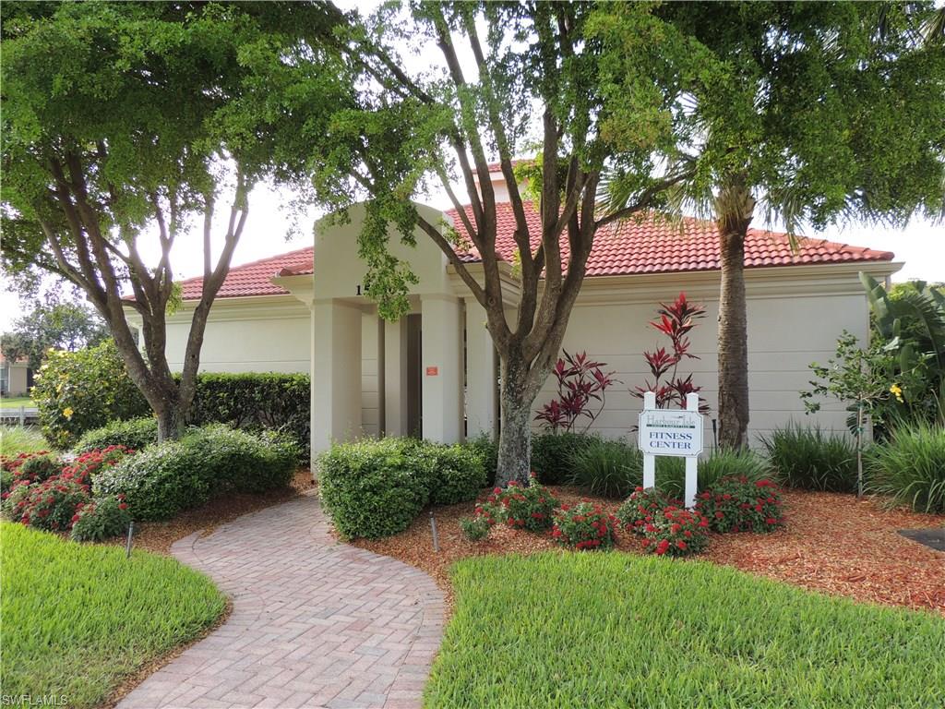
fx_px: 655
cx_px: 472
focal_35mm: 24
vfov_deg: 56.8
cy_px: 354
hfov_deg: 71.6
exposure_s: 1/200
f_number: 3
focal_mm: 4.3
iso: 100
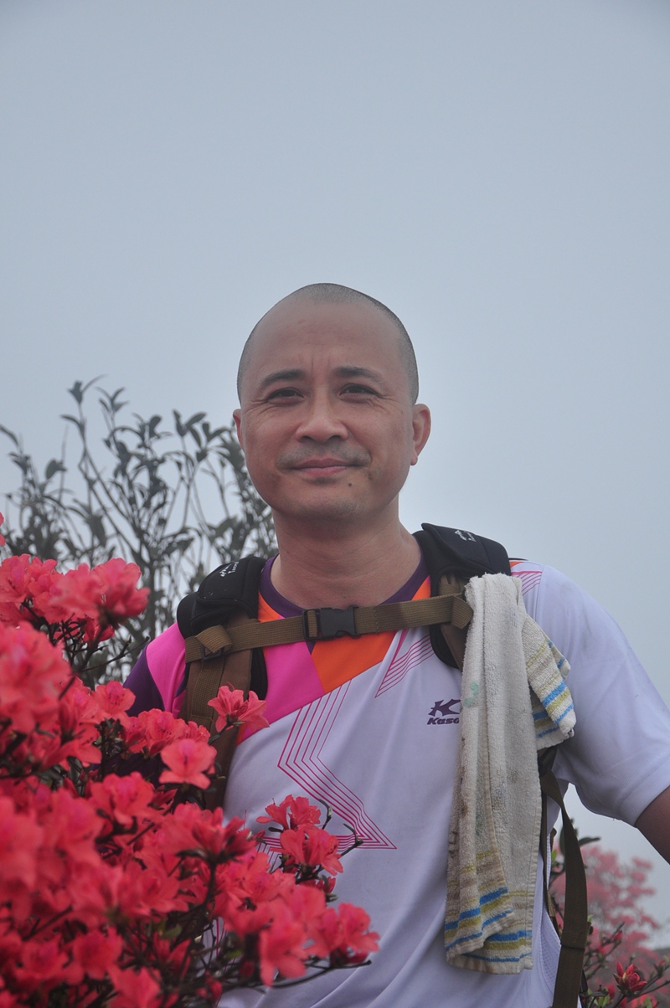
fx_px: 2182
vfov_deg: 26.0
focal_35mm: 78
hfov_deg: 17.5
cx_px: 335
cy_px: 504
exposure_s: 1/1250
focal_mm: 52
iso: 320
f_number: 5
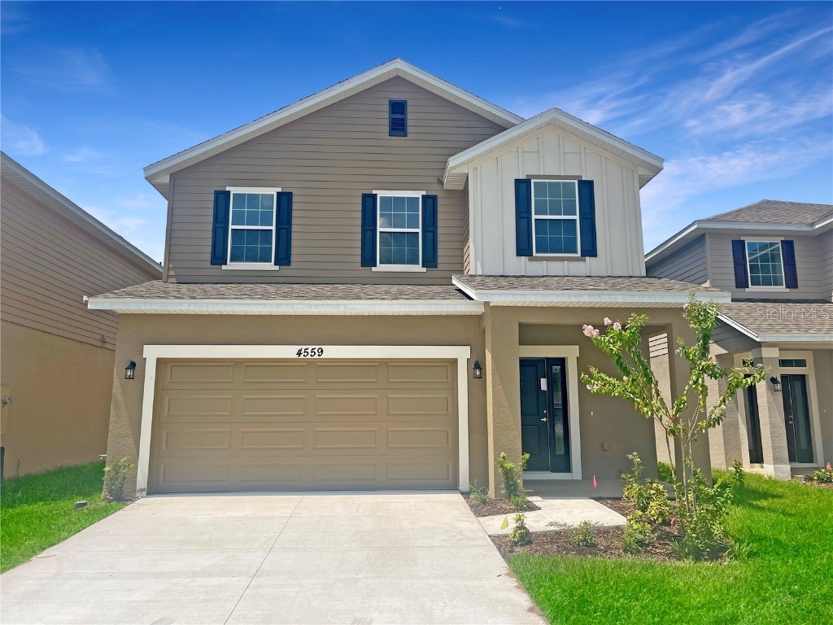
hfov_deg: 67.3
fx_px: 626
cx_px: 416
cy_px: 312
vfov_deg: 53.1
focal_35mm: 26
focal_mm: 5.1
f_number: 1.6
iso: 32
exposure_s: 1/4348
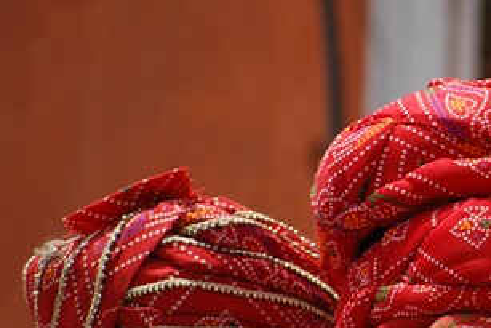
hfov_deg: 3.0
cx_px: 667
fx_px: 9366
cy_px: 161
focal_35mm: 686
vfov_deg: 2.0
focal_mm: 165
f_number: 5.3
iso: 200
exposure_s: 1/800
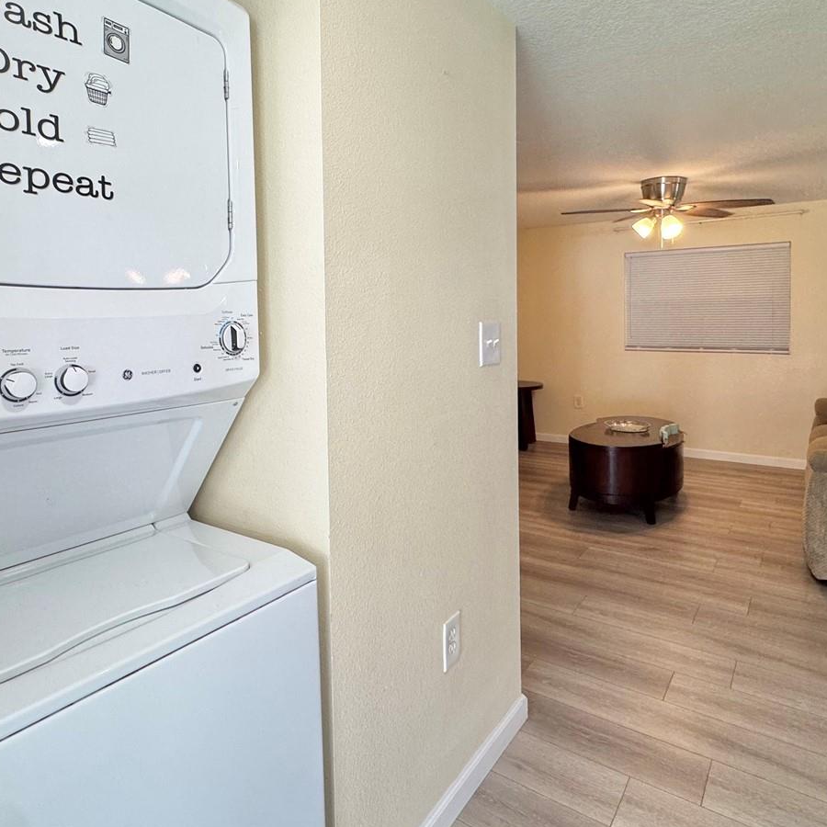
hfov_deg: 69.6
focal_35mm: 22
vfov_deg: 69.0
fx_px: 595
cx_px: 390
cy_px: 338
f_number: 2.2
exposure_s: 1/124
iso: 100
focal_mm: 2.22
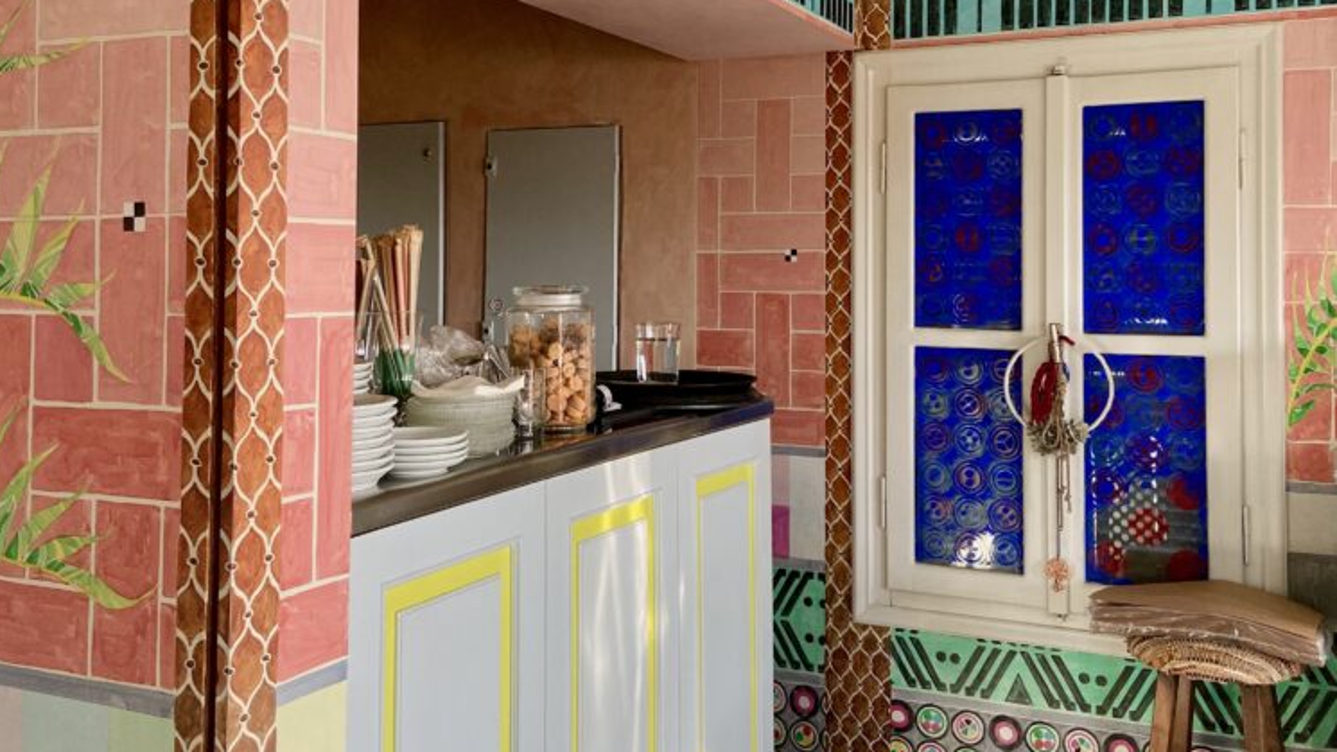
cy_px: 258
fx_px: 1347
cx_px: 666
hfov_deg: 52.8
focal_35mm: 38
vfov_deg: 31.0
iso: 100
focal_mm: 4.25
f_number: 1.8
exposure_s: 1/121
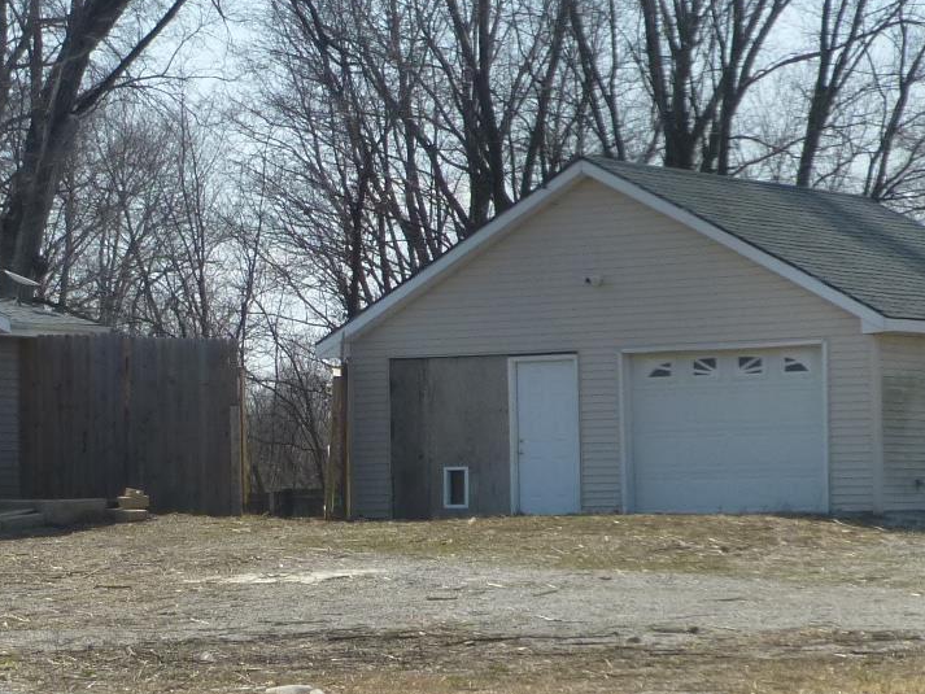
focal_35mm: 135
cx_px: -300
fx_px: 3608
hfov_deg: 14.0
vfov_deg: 11.0
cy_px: 339
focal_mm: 8.5
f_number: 4.2
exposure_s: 1/1000
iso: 100
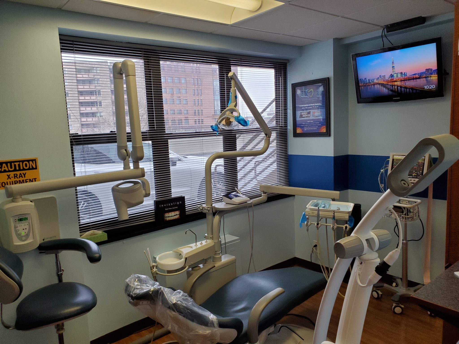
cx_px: 230
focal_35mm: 26
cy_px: 172
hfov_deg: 67.3
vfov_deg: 53.1
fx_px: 345
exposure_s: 1/120
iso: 200
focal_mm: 4.3
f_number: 2.4
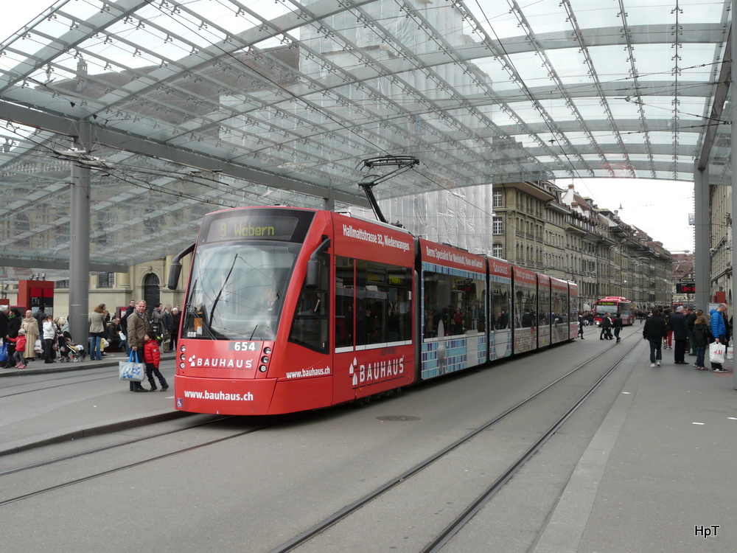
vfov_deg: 36.8
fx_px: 830
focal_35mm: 39
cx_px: 368
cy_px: 276
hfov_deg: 47.9
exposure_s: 1/125
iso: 100
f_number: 3.6
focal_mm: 6.4
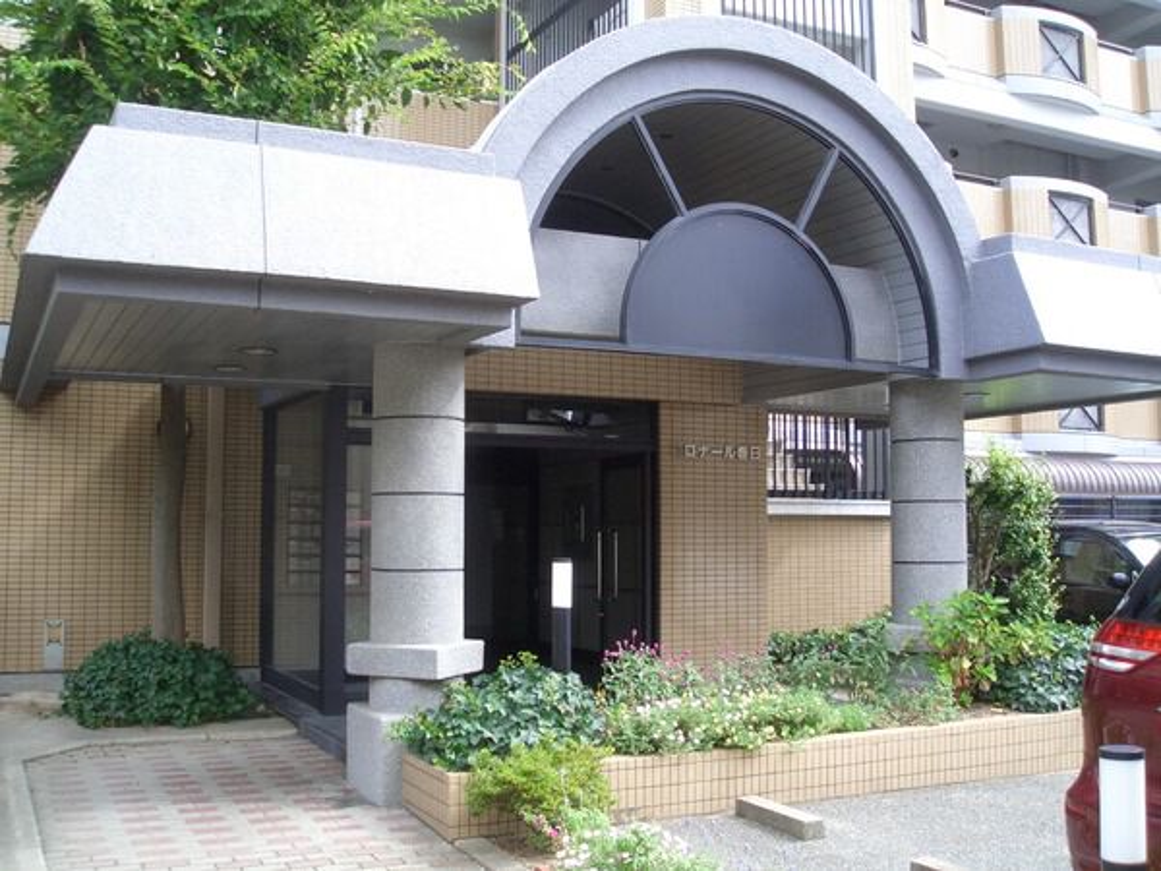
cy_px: 436
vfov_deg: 39.7
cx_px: 580
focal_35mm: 36
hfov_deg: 51.4
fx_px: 1207
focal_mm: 4.8
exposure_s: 1/100
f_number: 4
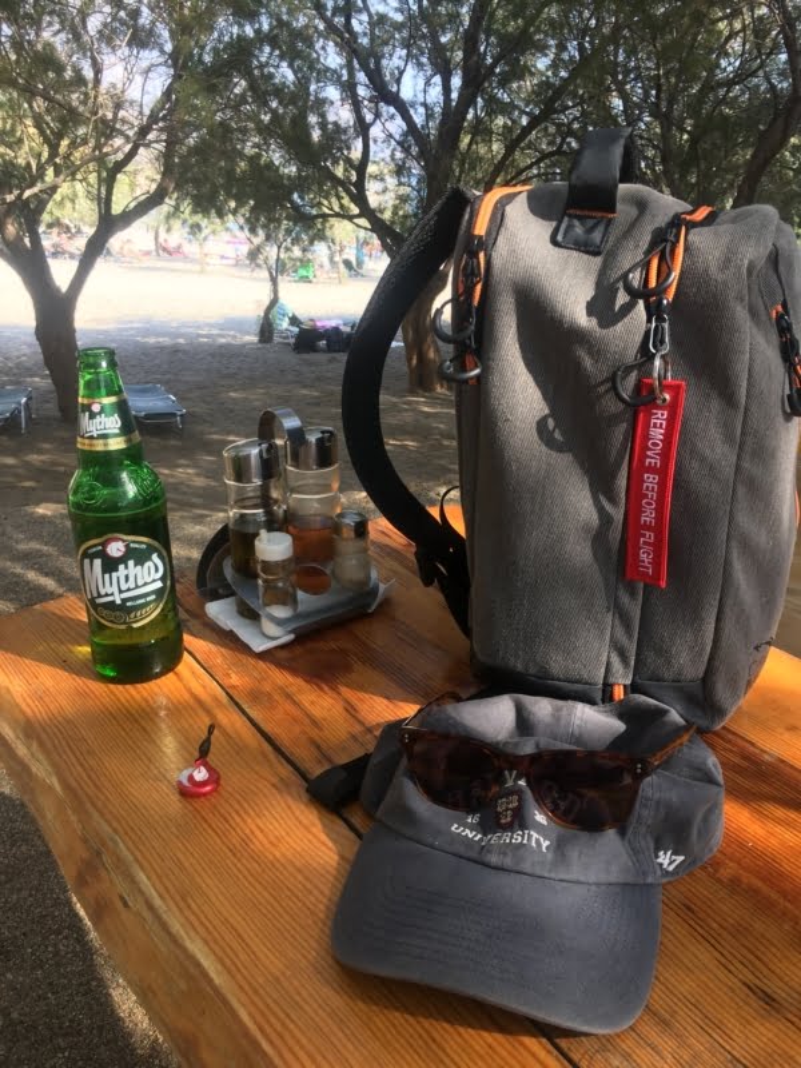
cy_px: 534
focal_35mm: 29
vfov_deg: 61.7
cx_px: 400
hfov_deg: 48.2
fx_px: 895
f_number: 2.2
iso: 25
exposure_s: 1/187
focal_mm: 4.2
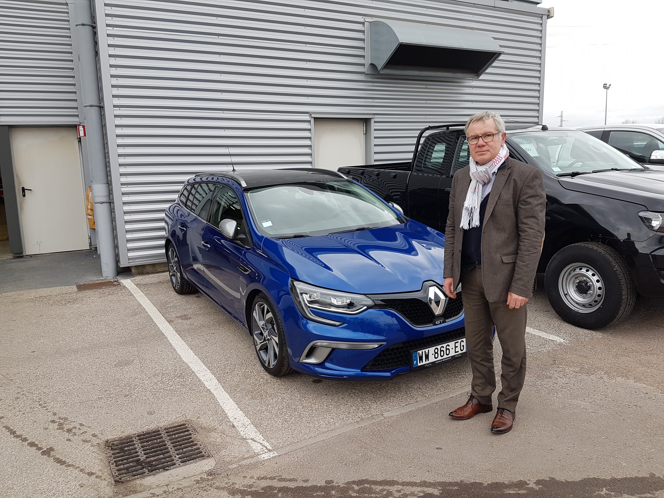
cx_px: 332
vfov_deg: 53.1
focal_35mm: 26
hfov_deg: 67.3
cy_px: 249
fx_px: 499
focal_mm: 4.2
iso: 40
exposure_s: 1/134
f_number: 1.7
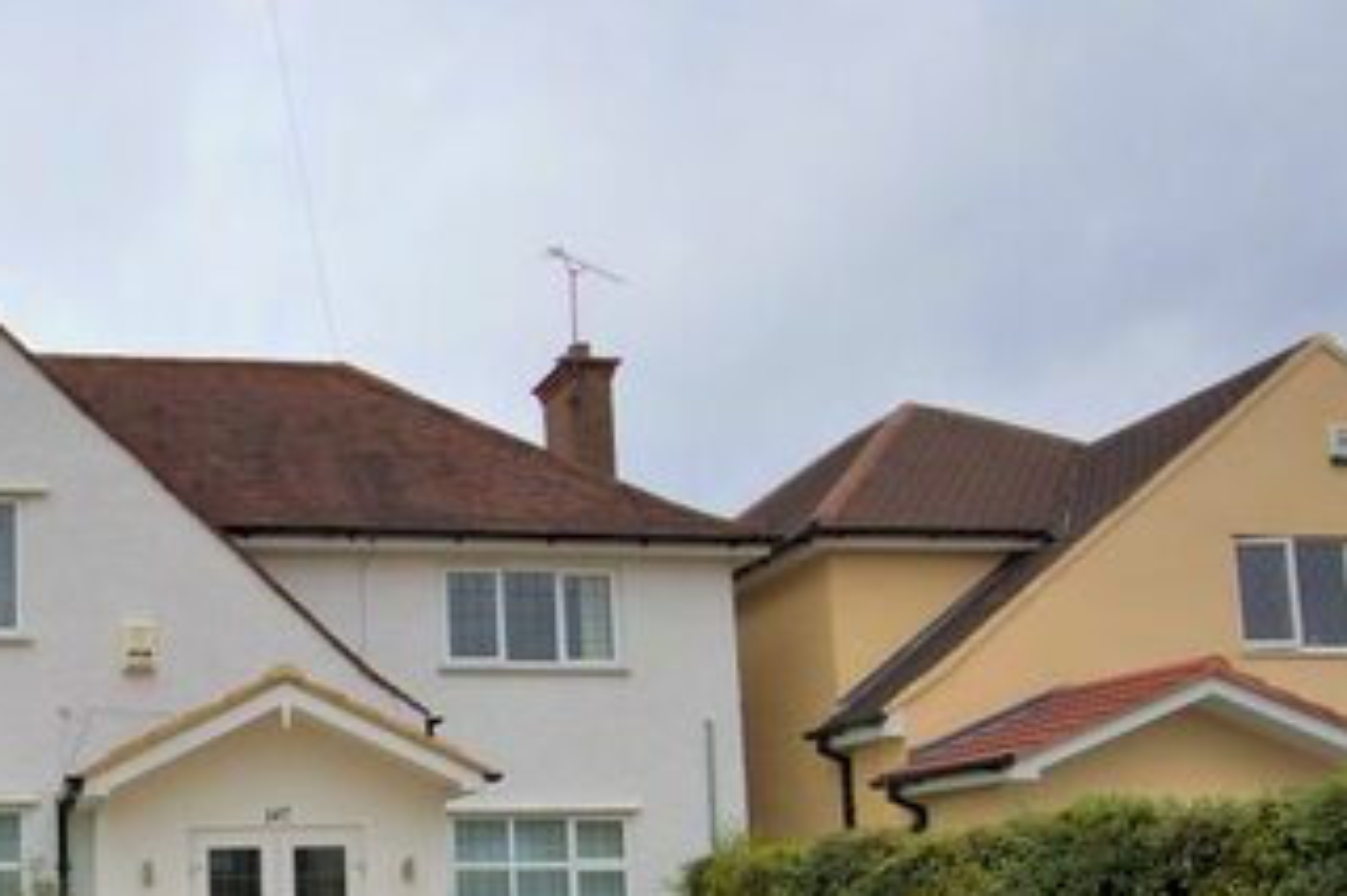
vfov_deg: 35.0
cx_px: 236
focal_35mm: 36
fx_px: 1350
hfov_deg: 49.4
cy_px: 776
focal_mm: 11
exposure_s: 1/160
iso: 100
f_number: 9
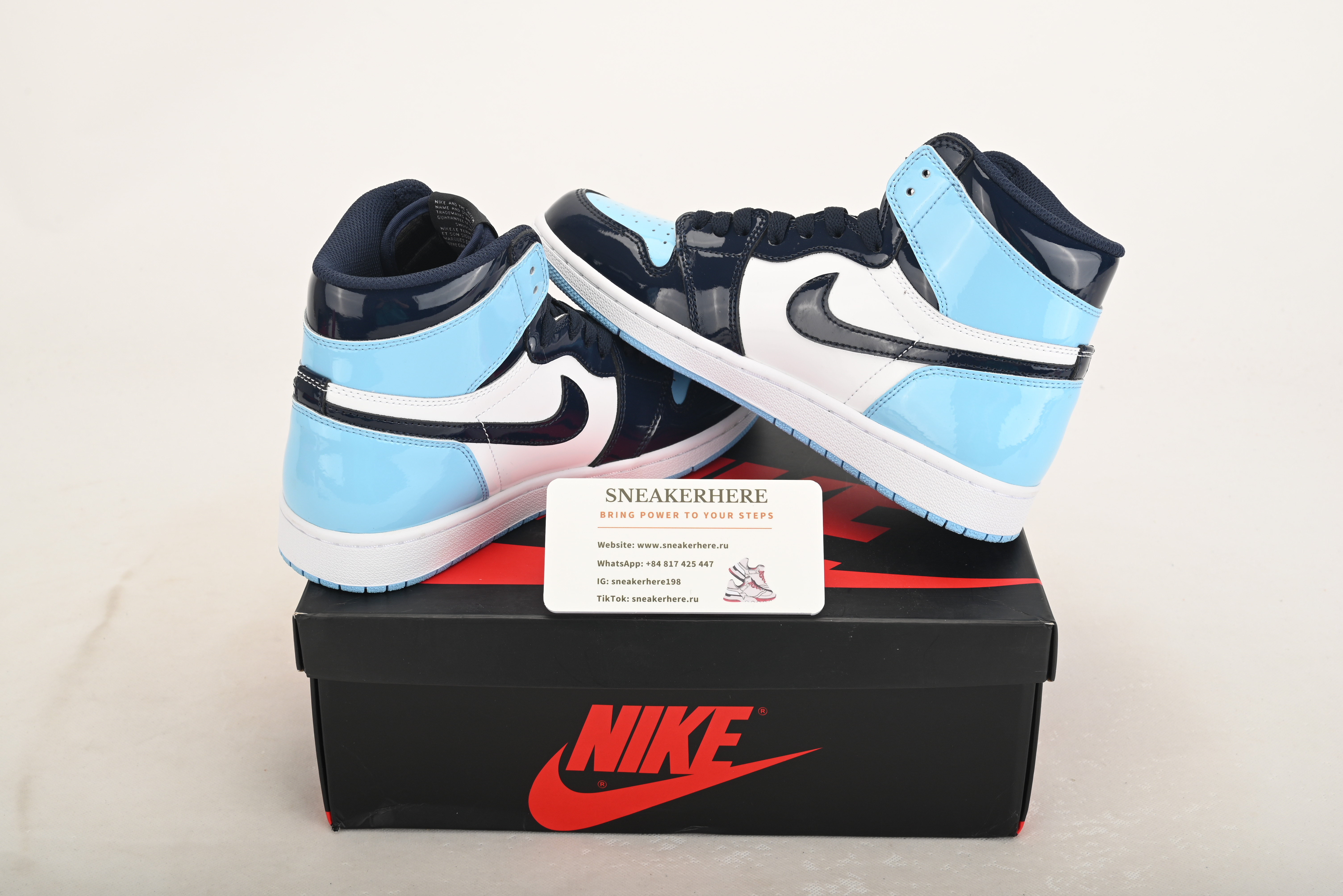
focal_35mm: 47
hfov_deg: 41.9
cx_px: 672
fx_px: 1754
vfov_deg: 28.7
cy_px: 448
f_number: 11
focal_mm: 47
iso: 100
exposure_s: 1/200
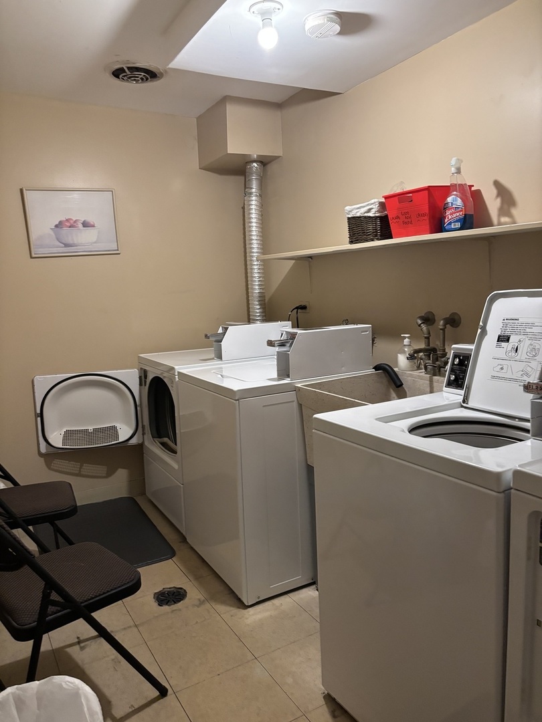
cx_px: 271
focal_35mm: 26
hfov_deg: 53.1
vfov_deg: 67.3
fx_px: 543
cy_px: 361
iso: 500
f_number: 1.6
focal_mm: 5.96
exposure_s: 1/60
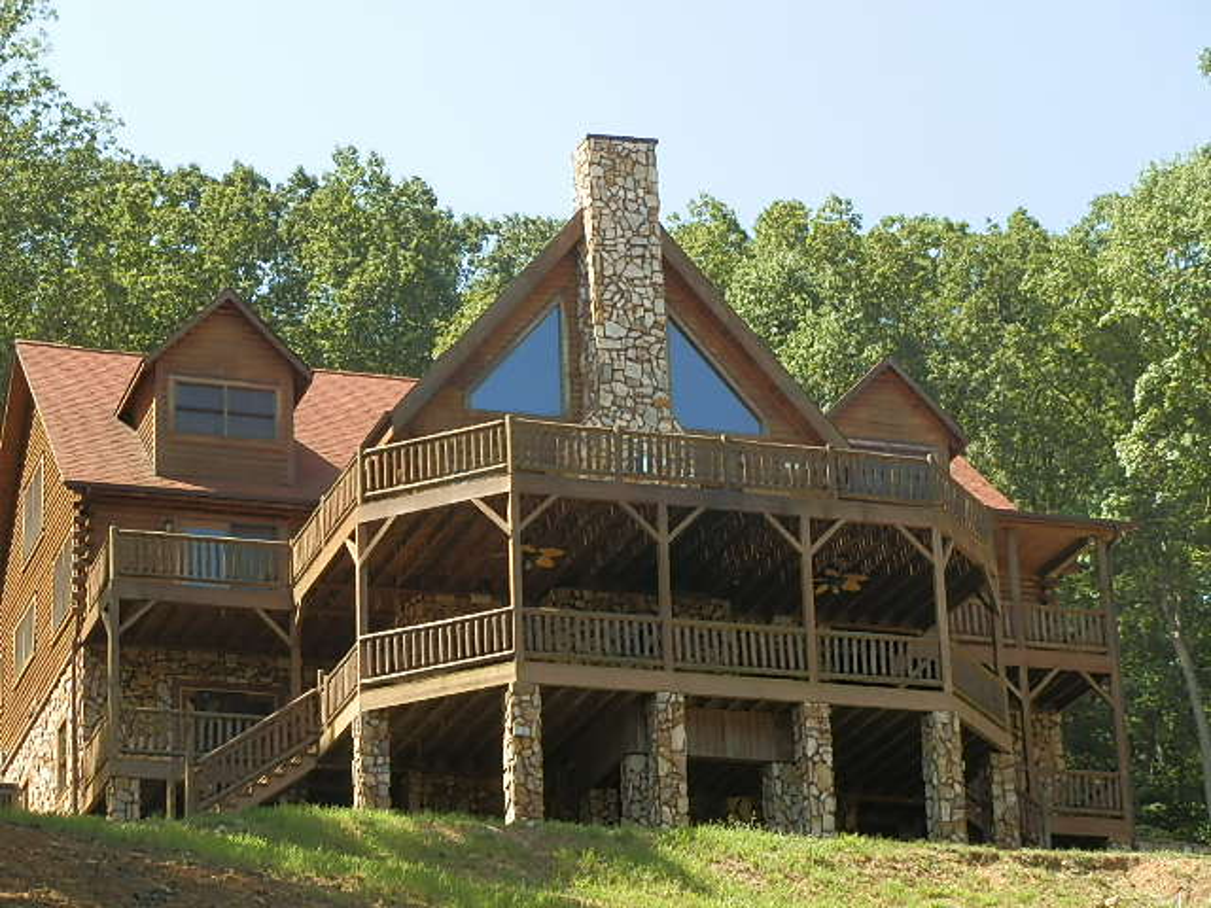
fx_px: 3428
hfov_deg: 20.0
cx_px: 606
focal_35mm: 98
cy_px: 454
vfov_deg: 15.1
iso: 64
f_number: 4
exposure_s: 1/160
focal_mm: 17.64
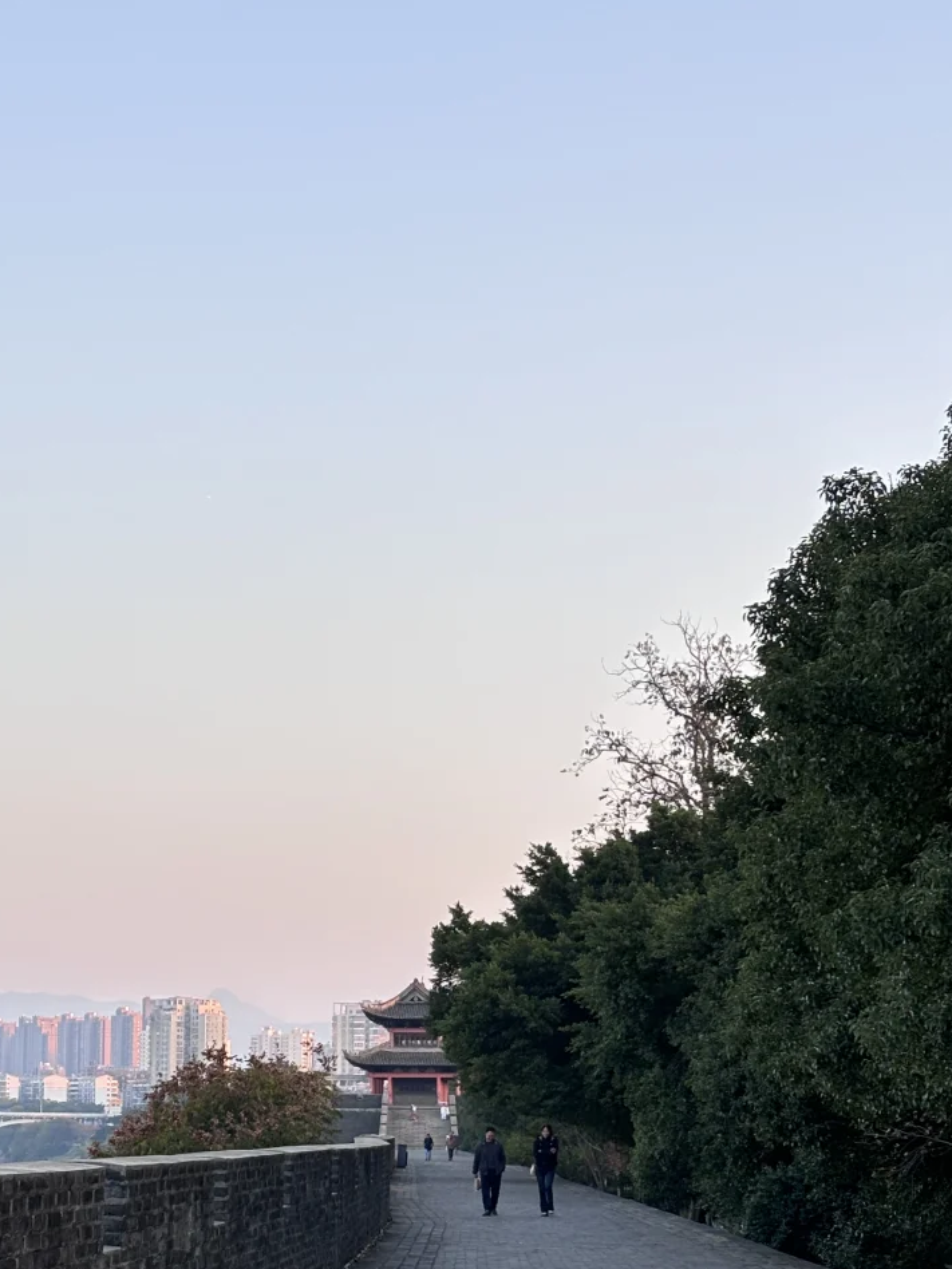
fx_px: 2897
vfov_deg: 24.6
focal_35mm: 79
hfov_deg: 18.6
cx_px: 366
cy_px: 855
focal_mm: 5.96
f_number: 1.6
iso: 32
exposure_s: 1/266
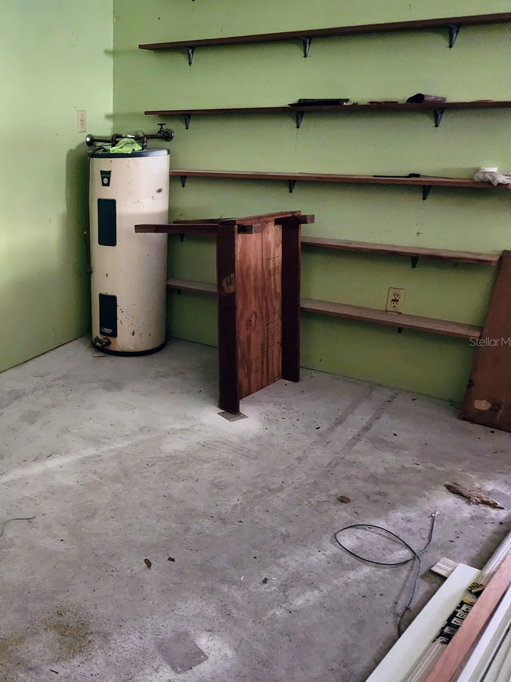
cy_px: 341
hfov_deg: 42.2
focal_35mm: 31
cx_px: 64
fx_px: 610
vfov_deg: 58.4
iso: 1250
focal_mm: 5.4
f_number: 1.8
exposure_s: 1/20
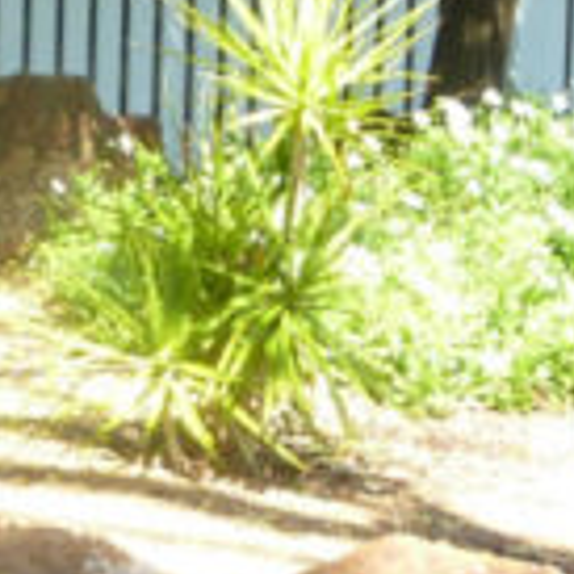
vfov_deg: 6.6
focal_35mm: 264
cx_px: -306
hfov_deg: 6.5
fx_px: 4953
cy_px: 42
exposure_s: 1/50
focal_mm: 6.5
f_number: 3.6
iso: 80
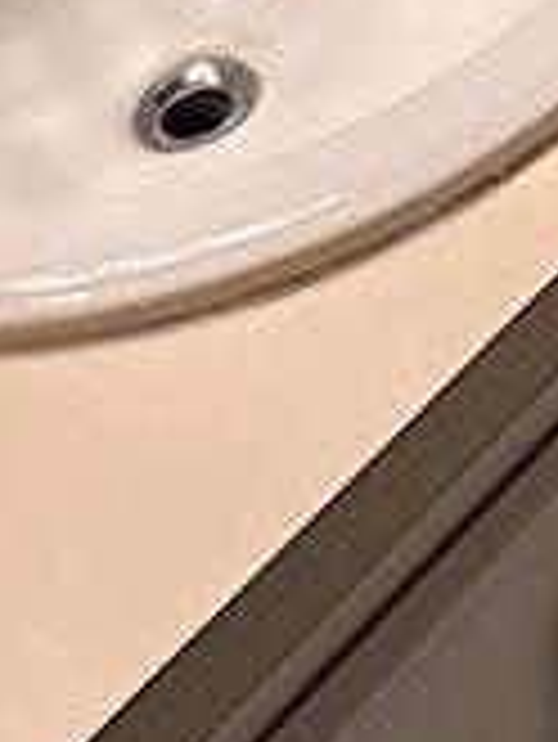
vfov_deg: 11.8
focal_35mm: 102
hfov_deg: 13.0
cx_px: 1048
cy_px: -1394
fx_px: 2189
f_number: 2.2
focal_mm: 2.22
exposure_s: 1/120
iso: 200
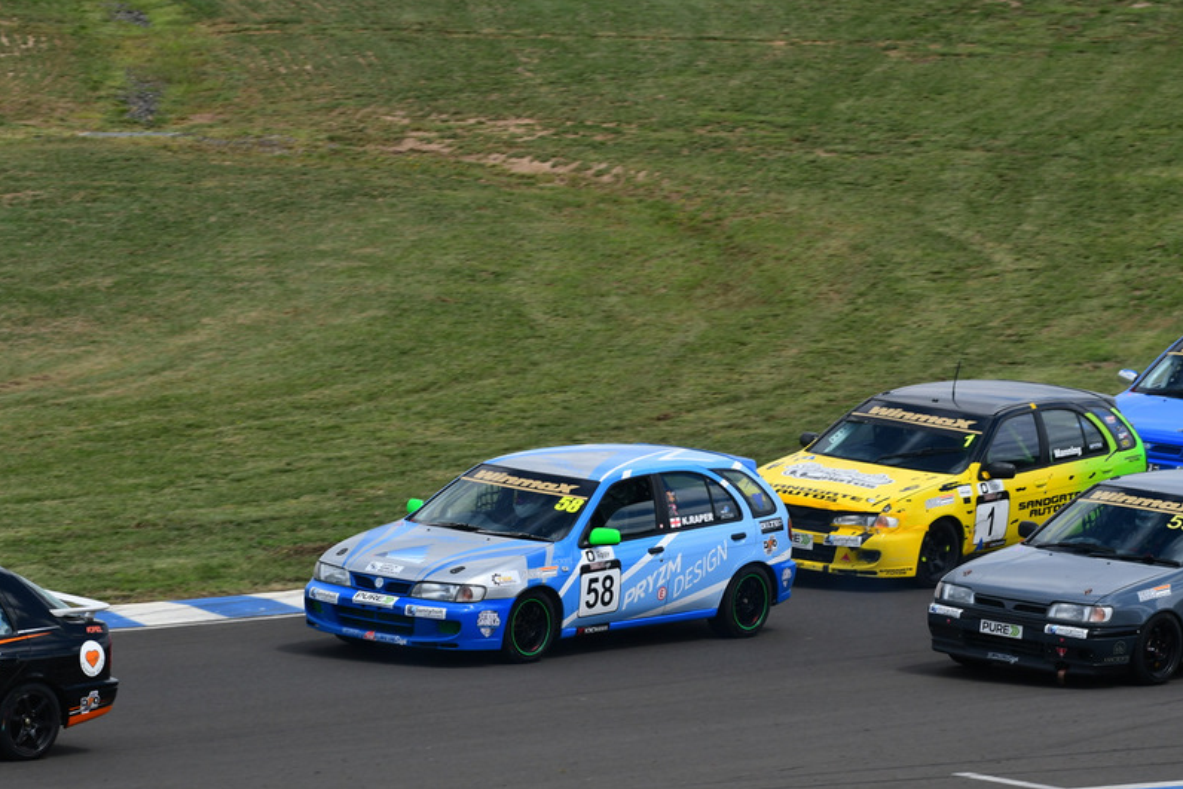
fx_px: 12390
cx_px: 590
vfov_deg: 3.6
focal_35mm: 377
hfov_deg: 5.5
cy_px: 395
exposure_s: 1/640
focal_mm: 250
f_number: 10
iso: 320
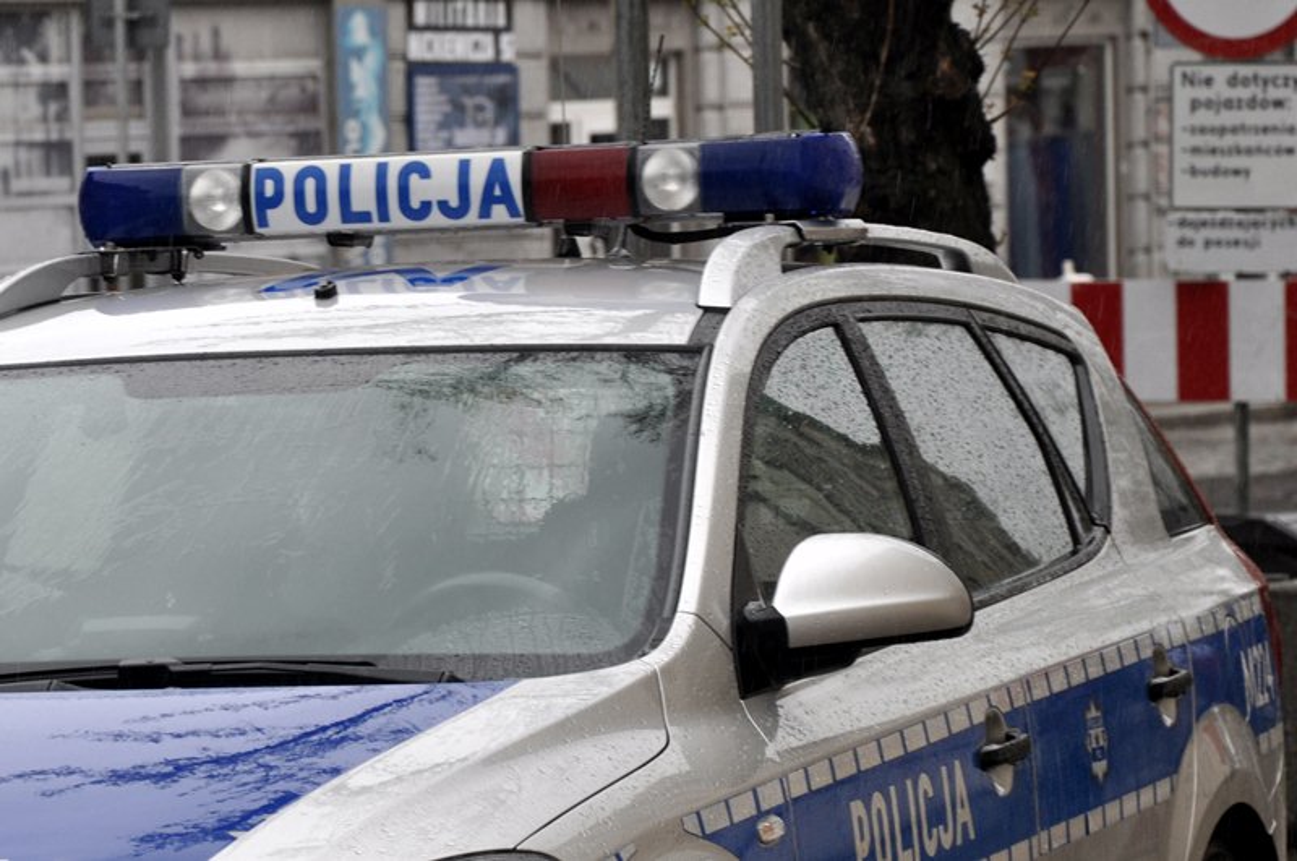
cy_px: 430
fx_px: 5666
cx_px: 648
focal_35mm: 158
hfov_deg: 13.1
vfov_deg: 8.7
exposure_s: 1/250
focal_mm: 105
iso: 200
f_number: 8
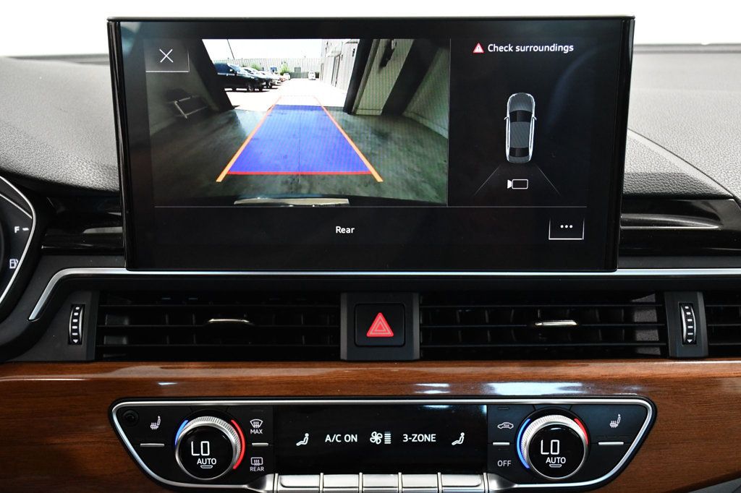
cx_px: 370
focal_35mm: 48
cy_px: 246
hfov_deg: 41.1
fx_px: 988
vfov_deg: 28.1
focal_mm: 32
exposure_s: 1/125
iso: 2500
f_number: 5.6
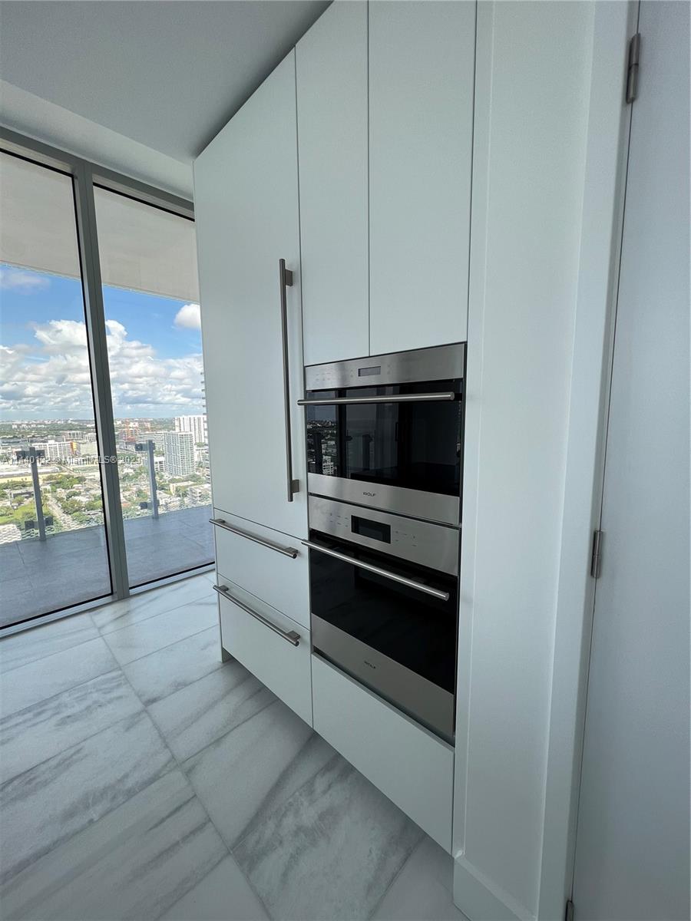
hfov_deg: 89.9
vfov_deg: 106.2
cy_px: 460
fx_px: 346
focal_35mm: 13
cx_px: 346
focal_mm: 1.57
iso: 32
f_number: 1.8
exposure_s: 1/170
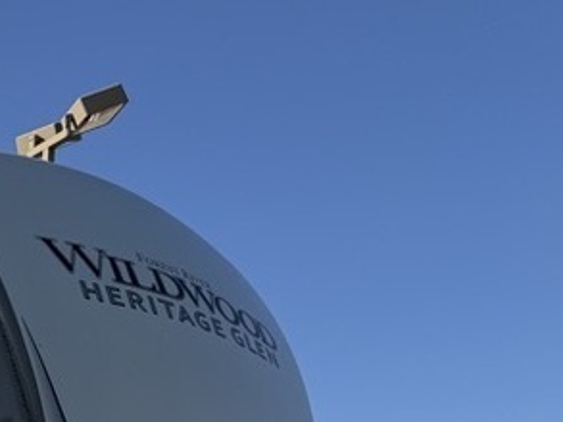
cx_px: -355
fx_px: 1334
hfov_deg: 19.6
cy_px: 691
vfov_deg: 16.0
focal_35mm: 82
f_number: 1.78
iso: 80
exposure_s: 1/5714
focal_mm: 6.76
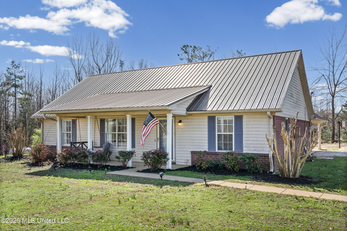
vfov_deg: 40.0
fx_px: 318
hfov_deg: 57.2
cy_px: 116
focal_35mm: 33
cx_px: 174
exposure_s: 1/1000
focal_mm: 33
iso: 1250
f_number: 9
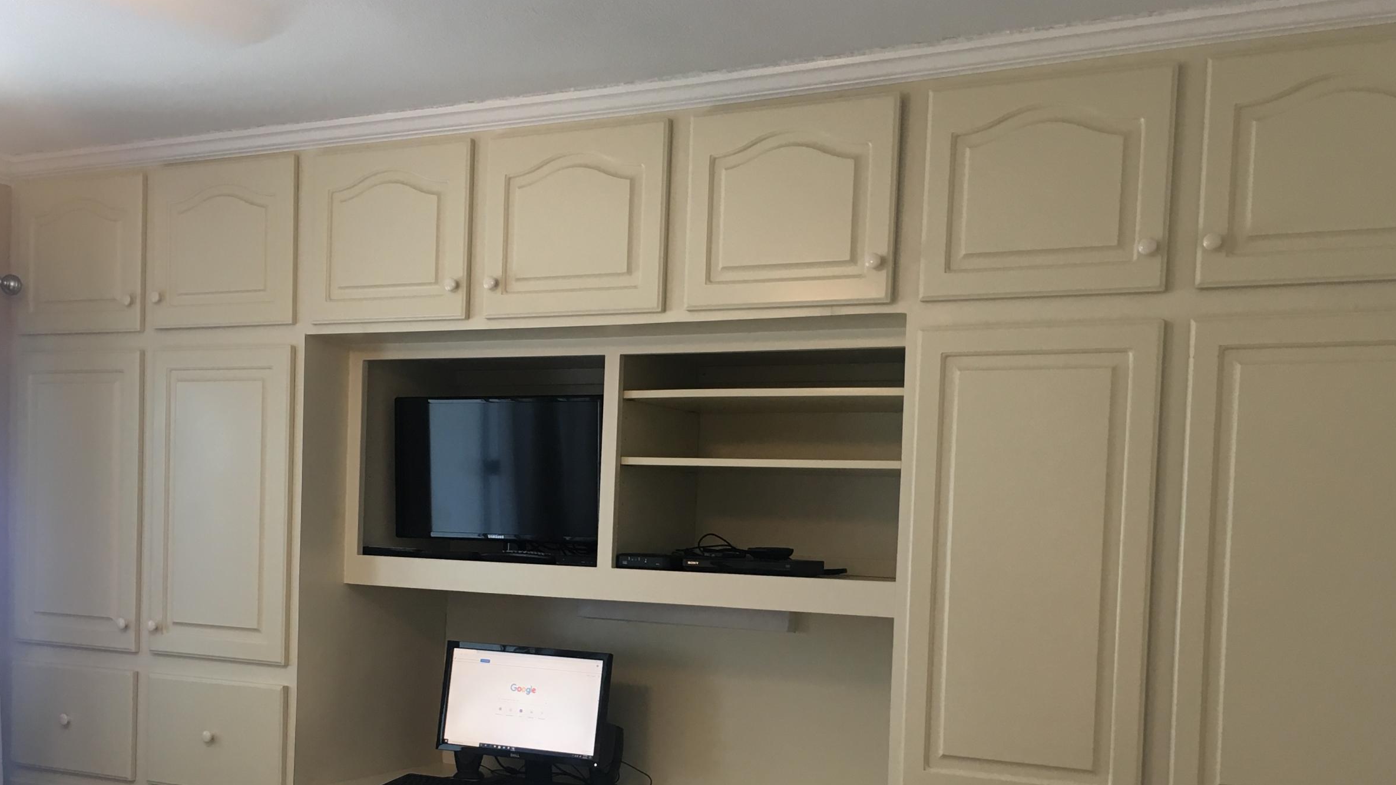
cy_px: 593
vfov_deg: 29.2
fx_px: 1481
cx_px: 654
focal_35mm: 40
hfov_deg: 50.4
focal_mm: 4.15
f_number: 2.2
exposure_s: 1/30
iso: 64
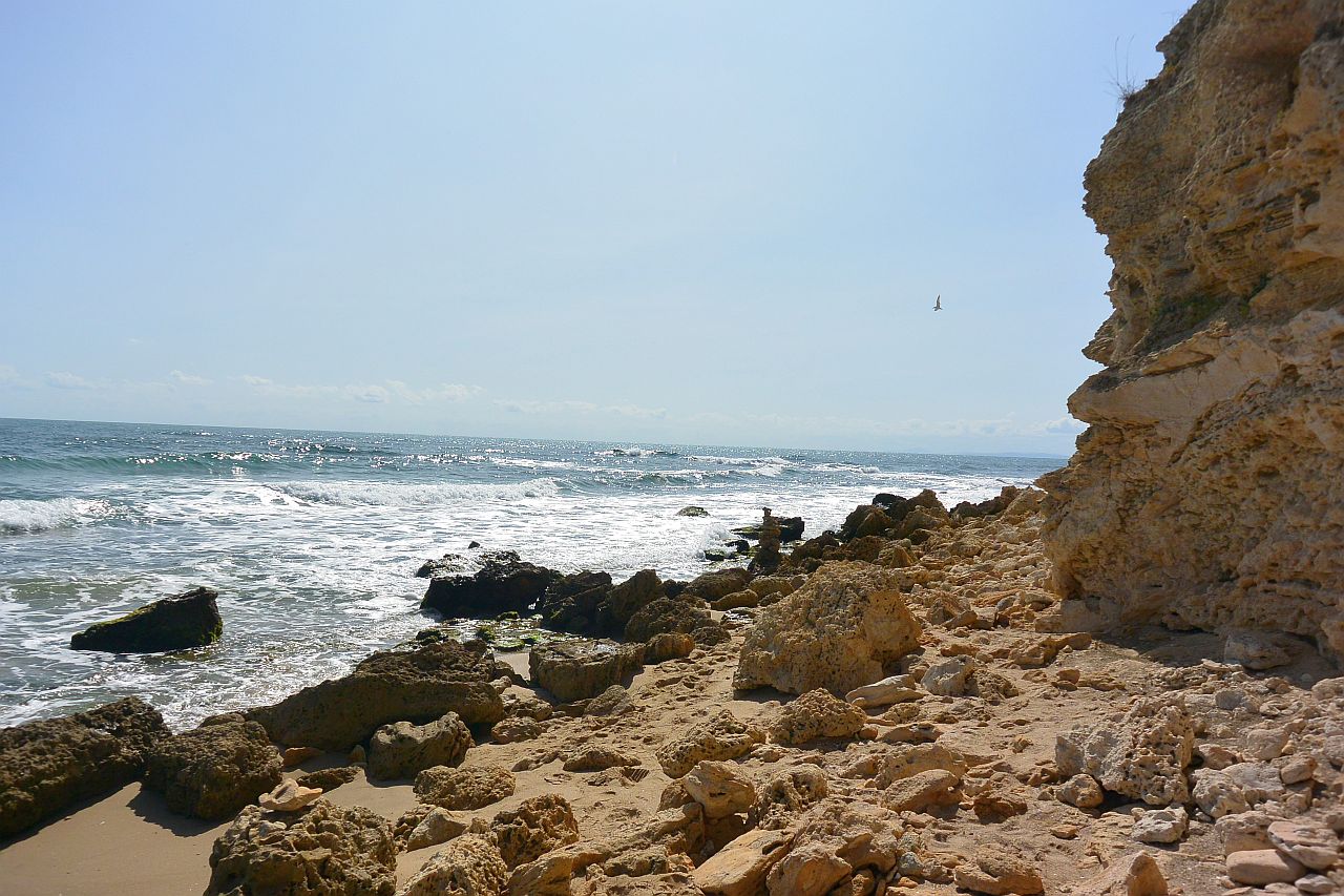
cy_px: 448
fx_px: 1008
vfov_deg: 47.9
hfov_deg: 67.4
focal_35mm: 27
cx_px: 672
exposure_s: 1/2500
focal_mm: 10
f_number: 5.6
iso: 160
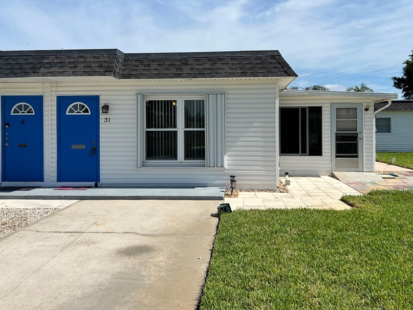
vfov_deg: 42.8
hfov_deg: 55.3
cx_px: 214
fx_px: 394
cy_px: 128
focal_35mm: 33
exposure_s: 1/6993
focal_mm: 5.7
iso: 50
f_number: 1.5
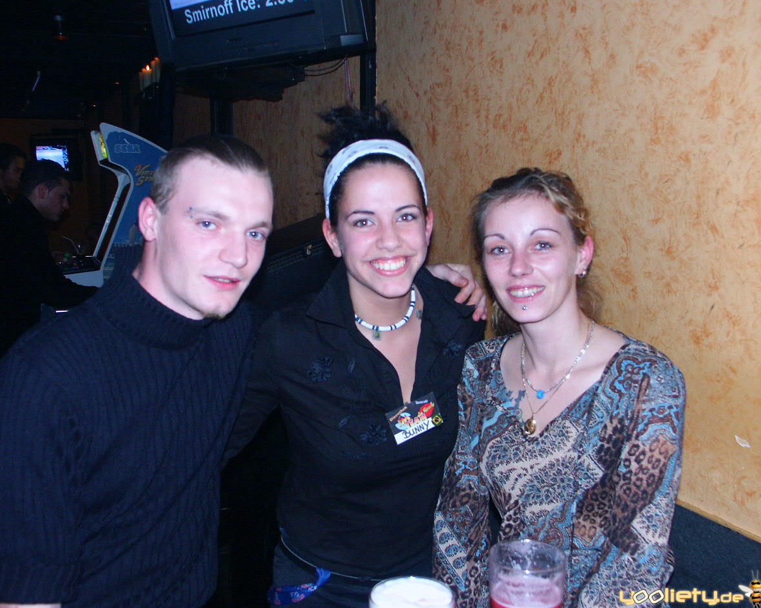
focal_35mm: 37
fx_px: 833
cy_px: 307
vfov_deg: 40.1
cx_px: 392
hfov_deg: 49.1
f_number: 2.8
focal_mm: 9.02
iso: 200
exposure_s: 1/45
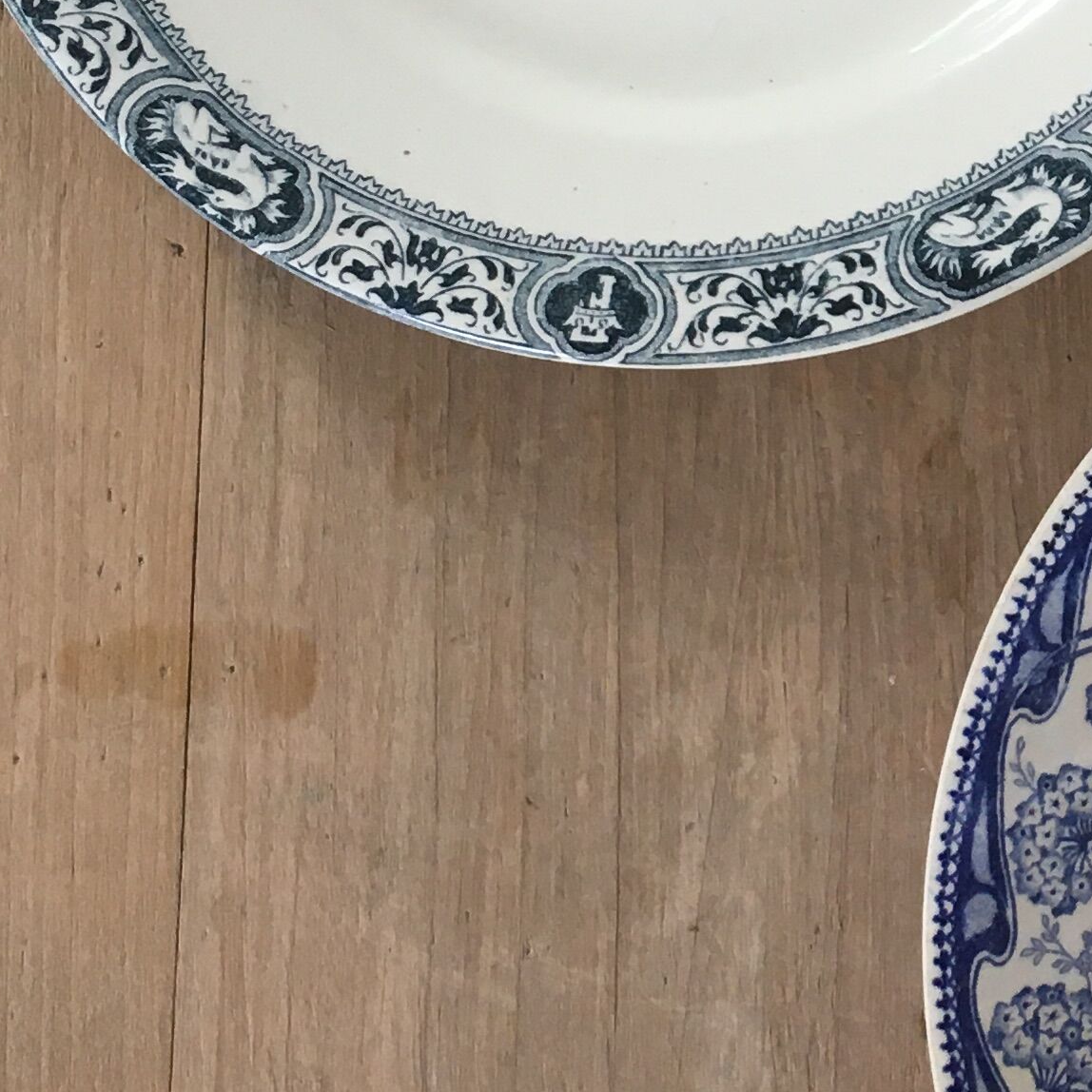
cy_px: 331
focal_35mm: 90
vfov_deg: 19.2
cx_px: 1225
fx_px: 3212
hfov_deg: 18.5
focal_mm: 4.15
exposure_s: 1/33
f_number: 2.2
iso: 64
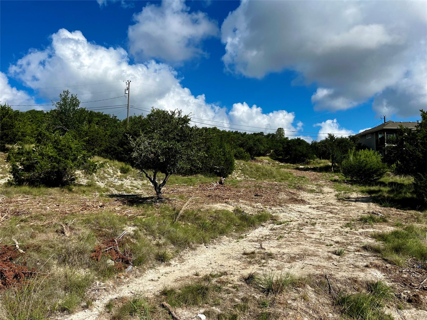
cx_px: 214
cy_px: 160
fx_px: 321
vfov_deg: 53.1
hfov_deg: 67.3
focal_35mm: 26
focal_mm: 5.1
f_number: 1.6
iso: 50
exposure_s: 1/5319
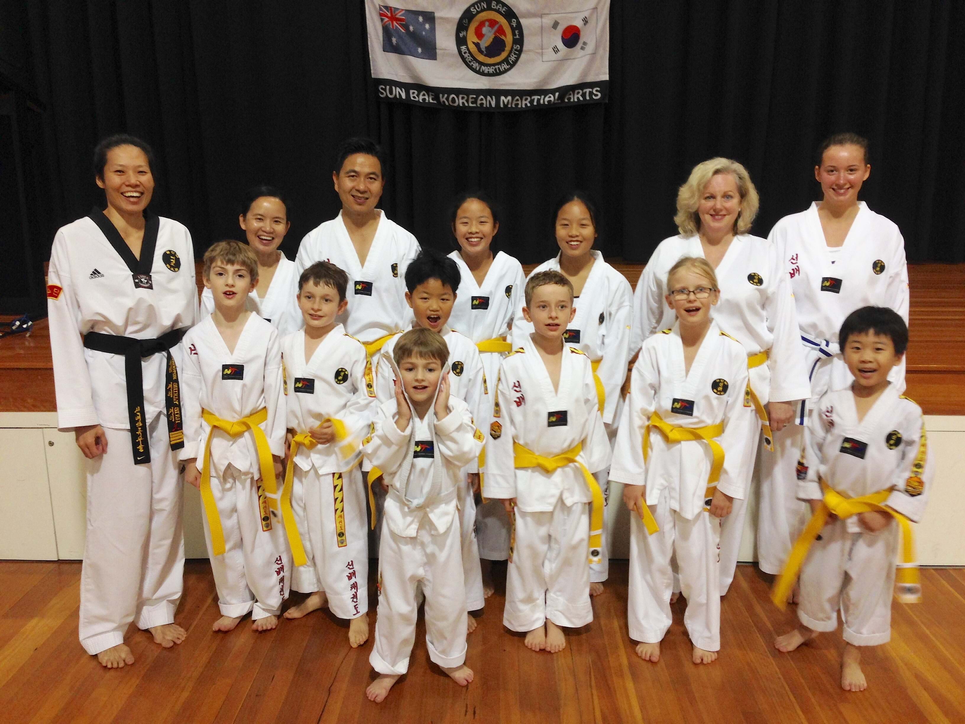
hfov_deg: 55.4
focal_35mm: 33
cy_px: 362
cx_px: 482
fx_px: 920
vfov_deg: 42.9
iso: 80
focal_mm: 4.12
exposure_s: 1/20
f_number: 2.4
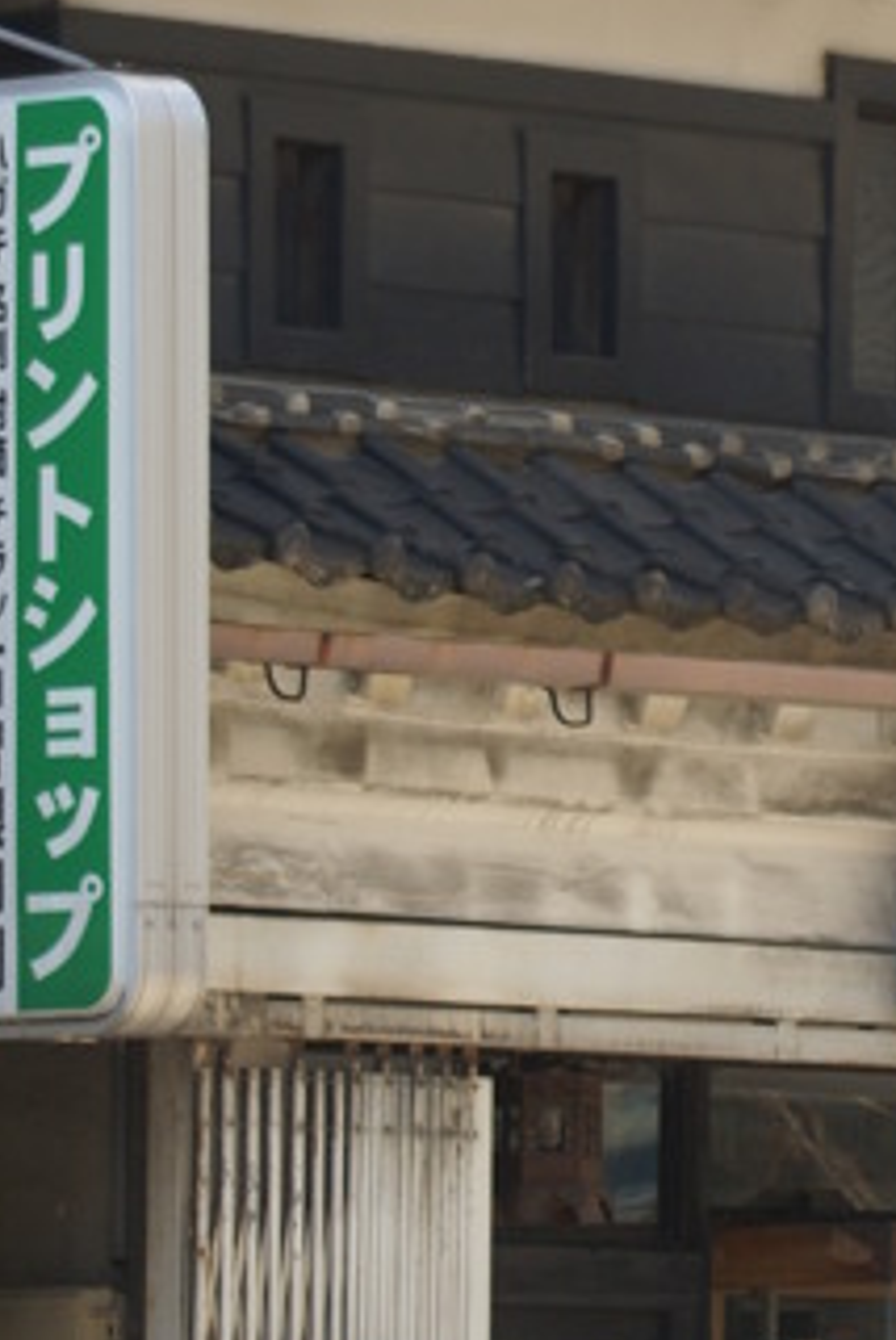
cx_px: 1120
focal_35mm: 384
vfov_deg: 5.4
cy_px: 322
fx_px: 14304
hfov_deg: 3.6
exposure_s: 1/160
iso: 100
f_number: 5
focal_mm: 80
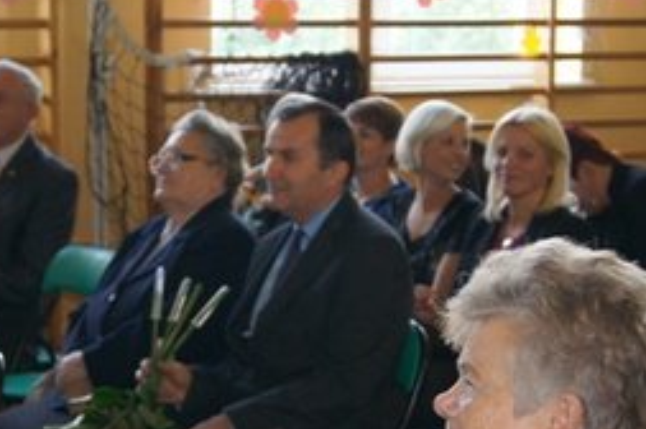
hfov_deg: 18.9
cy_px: 396
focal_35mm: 108
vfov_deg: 12.5
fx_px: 1935
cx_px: 220
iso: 640
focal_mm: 28
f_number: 4.5
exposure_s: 1/60
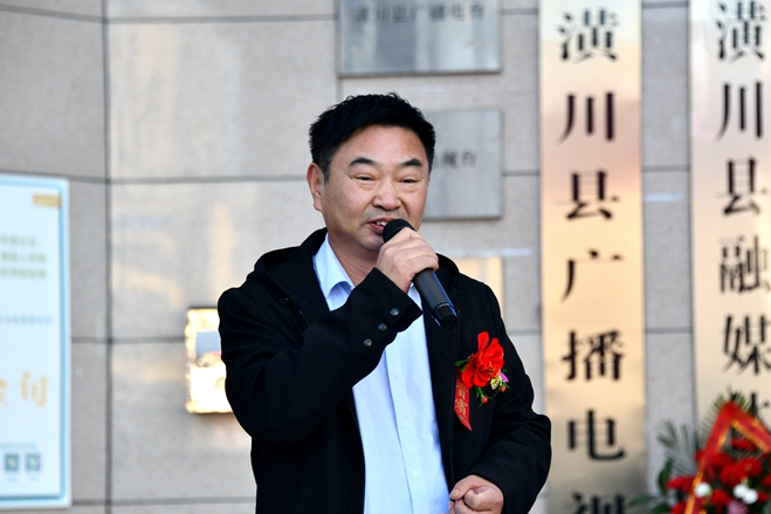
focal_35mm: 164
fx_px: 3511
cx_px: 415
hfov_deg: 12.5
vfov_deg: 8.4
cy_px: 282
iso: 180
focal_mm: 135
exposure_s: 1/125
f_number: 5.6
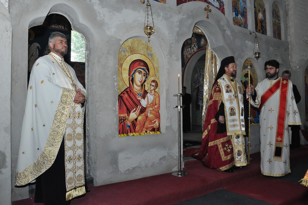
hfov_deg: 67.4
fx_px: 231
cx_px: 154
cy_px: 102
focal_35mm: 27
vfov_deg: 47.8
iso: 1600
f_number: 7.1
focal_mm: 18
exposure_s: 1/160
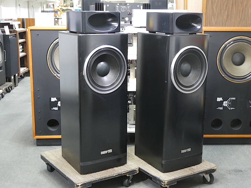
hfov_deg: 38.2
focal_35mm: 50
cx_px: 126
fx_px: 363
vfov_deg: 29.1
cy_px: 94
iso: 200
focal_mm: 9
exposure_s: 1/1.6
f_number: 4.1
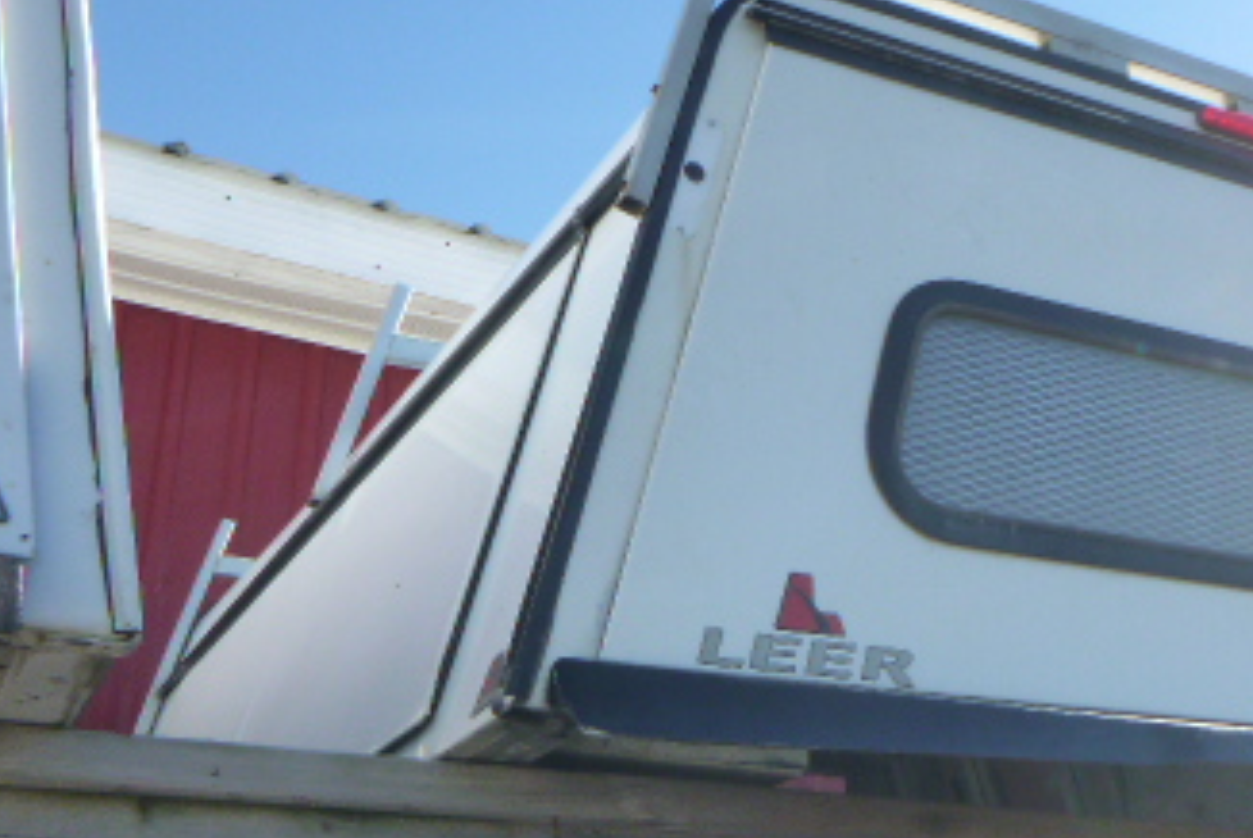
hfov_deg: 38.1
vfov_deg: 26.5
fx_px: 1777
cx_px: 899
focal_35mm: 51
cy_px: 419
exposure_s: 1/250
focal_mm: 4.5
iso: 160
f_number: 3.9
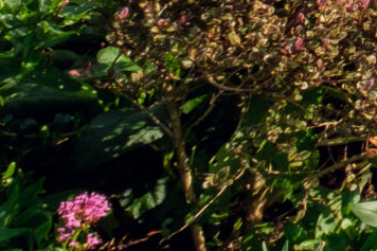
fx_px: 1130
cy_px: -565
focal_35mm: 108
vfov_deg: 9.3
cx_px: 1154
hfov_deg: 11.1
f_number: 9
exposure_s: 1/220
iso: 200
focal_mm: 10
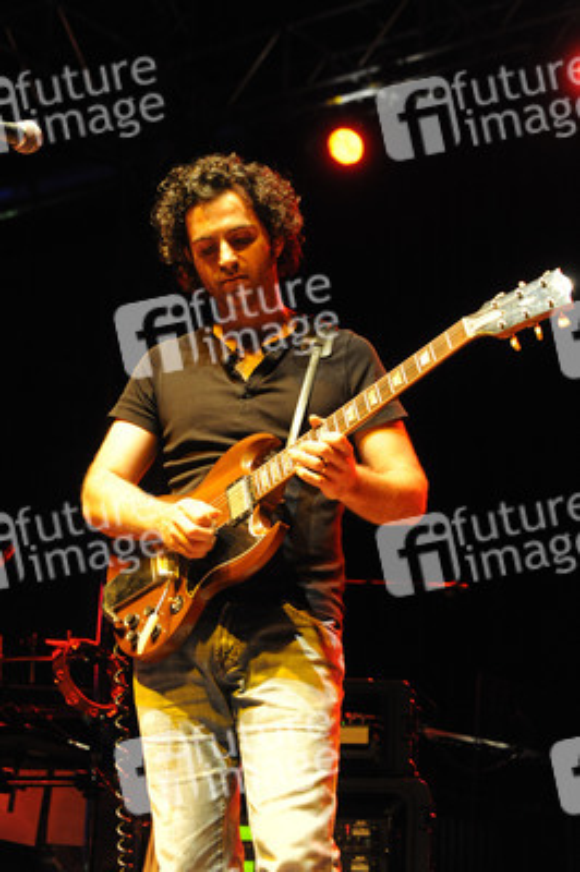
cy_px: 436
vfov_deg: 28.9
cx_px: 290
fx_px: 1694
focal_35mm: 70
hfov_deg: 19.4
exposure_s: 1/60
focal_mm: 70
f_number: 5.6
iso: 5000
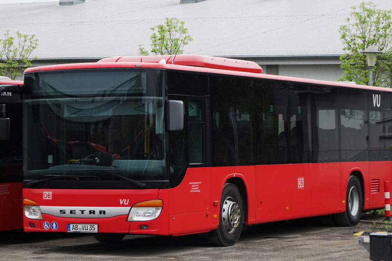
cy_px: 133
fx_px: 1437
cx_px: 200
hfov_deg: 15.5
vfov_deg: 10.4
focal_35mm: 132
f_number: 3.5
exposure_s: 1/200
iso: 125
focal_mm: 37.54
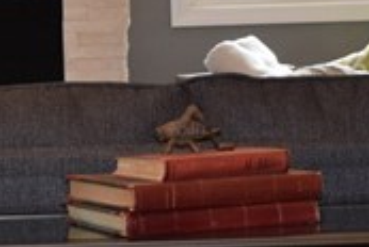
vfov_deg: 4.9
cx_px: 269
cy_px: -26
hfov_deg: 7.3
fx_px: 2895
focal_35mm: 282
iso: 800
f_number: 5
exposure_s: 1/100
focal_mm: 30
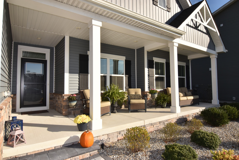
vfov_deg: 59.6
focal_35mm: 21
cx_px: 120
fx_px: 140
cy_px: 80
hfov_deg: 81.2
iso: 400
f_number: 22
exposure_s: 1/200
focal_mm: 14
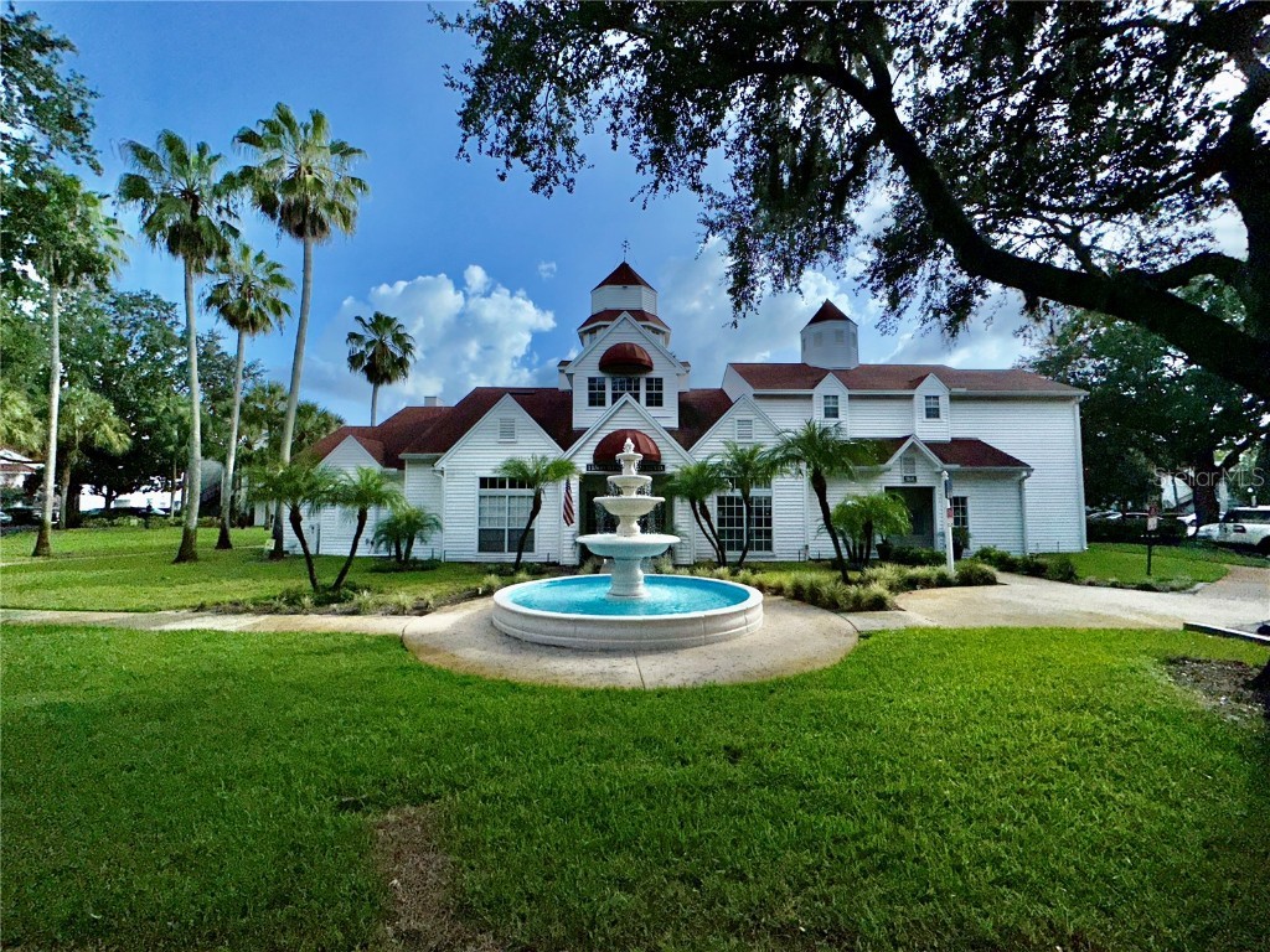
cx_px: 635
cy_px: 476
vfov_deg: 85.7
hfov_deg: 102.1
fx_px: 514
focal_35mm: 14
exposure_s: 1/6494
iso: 32
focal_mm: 2.22
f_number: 2.2
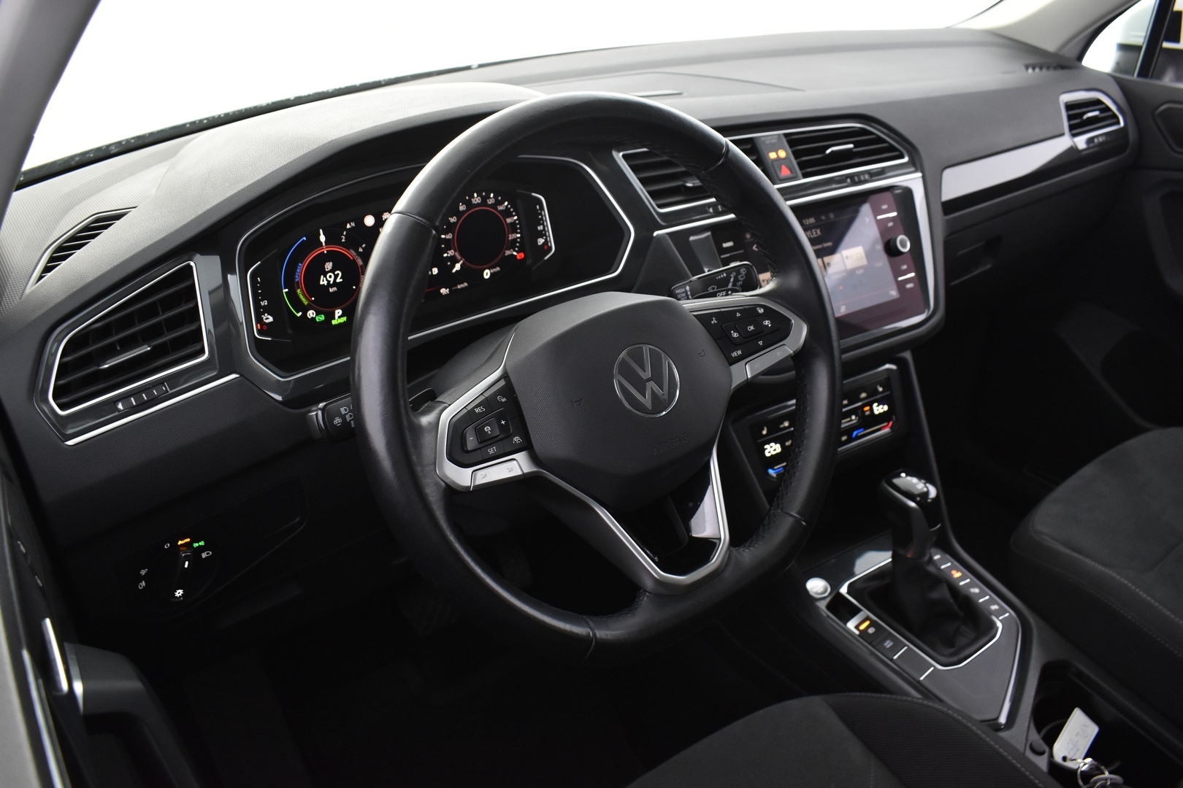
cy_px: 394
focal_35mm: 30
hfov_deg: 61.9
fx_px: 986
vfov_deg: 43.6
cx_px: 592
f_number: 5.6
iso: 1250
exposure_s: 1/8
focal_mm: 20
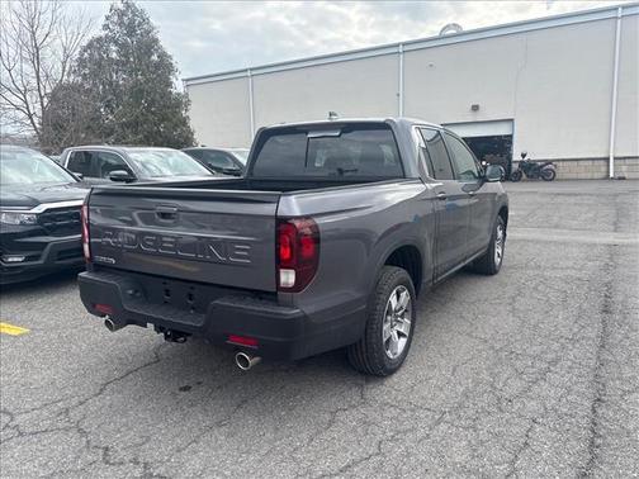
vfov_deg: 53.1
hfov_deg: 67.3
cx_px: 320
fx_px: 480
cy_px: 240
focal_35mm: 26
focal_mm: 5.96
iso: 64
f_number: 1.6
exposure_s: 1/1667
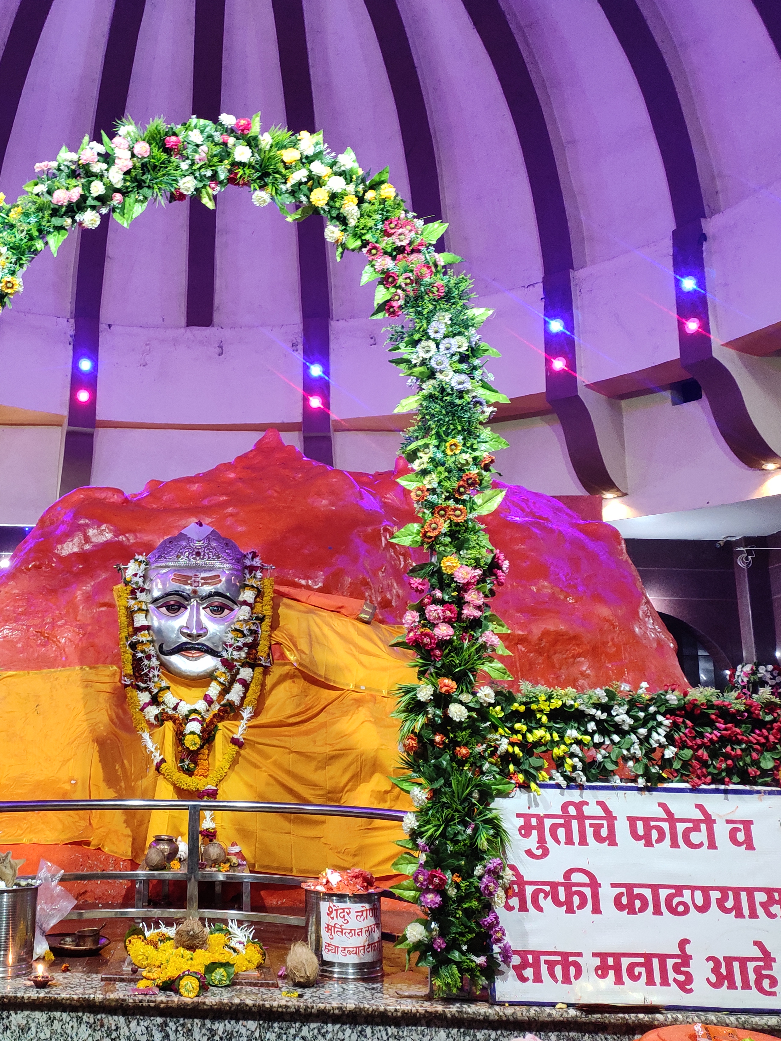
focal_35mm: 34
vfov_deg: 54.0
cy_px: 512
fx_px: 1023
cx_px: 200
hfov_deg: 40.7
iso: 1052
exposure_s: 1/33
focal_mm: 4.74
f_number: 1.79
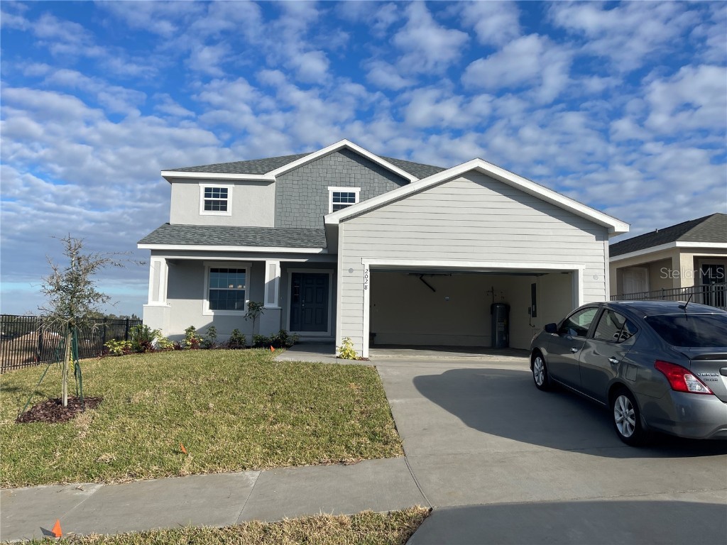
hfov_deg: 67.3
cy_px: 272
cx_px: 364
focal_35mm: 26
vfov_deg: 53.1
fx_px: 546
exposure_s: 1/5128
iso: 32
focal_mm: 5.1
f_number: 1.6
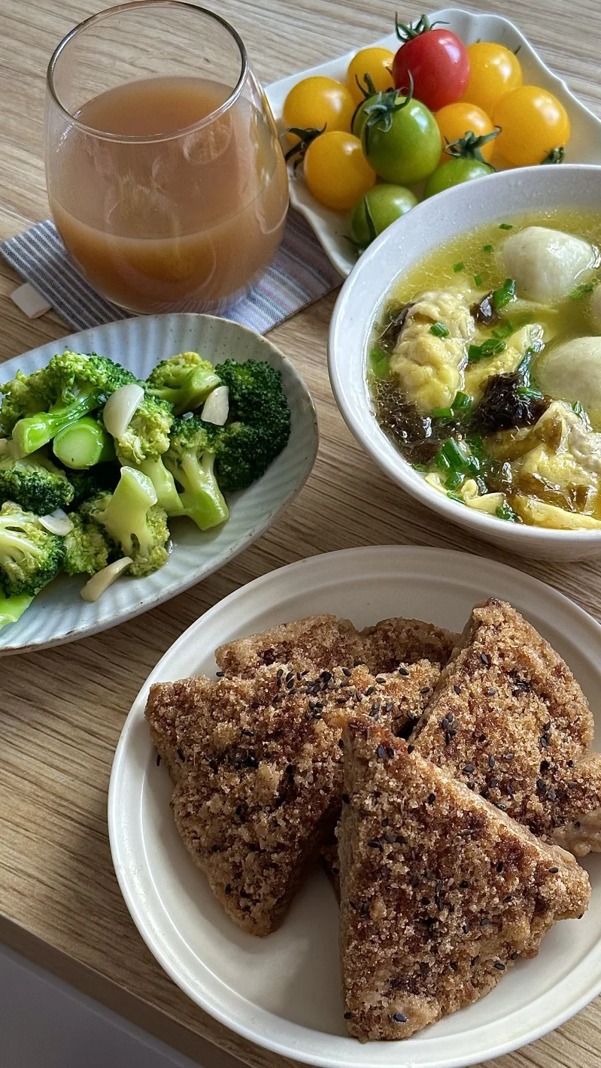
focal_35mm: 53
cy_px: 535
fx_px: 1502
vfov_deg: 39.2
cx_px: 376
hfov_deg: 22.6
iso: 200
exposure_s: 1/60
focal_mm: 6.86
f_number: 1.78
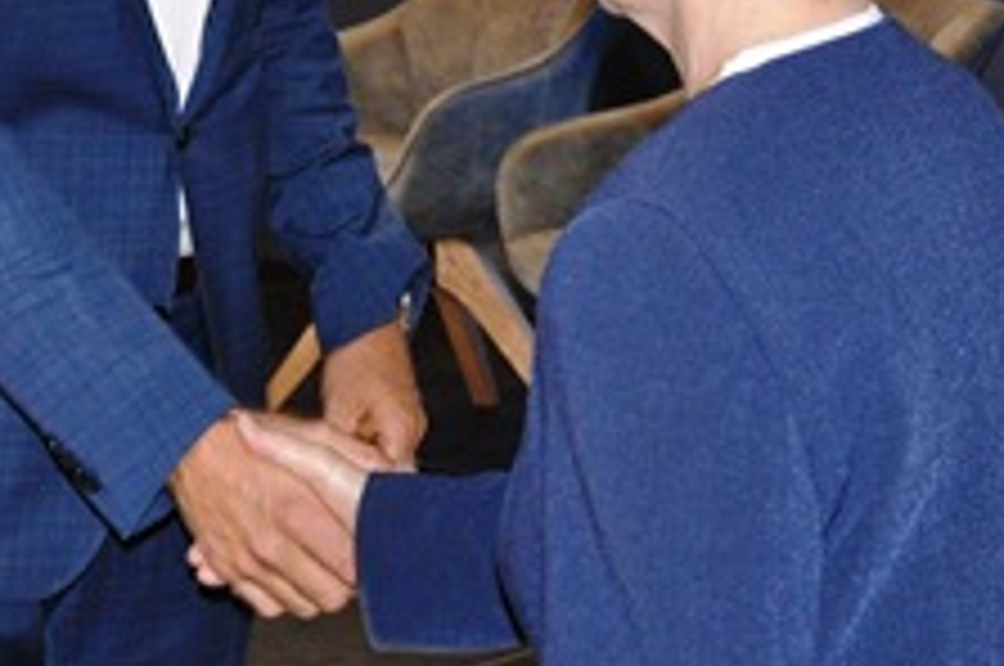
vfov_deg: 10.5
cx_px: 468
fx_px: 3592
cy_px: 7
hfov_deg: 15.9
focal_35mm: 129
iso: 800
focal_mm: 24
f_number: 3.8
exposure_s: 1/60
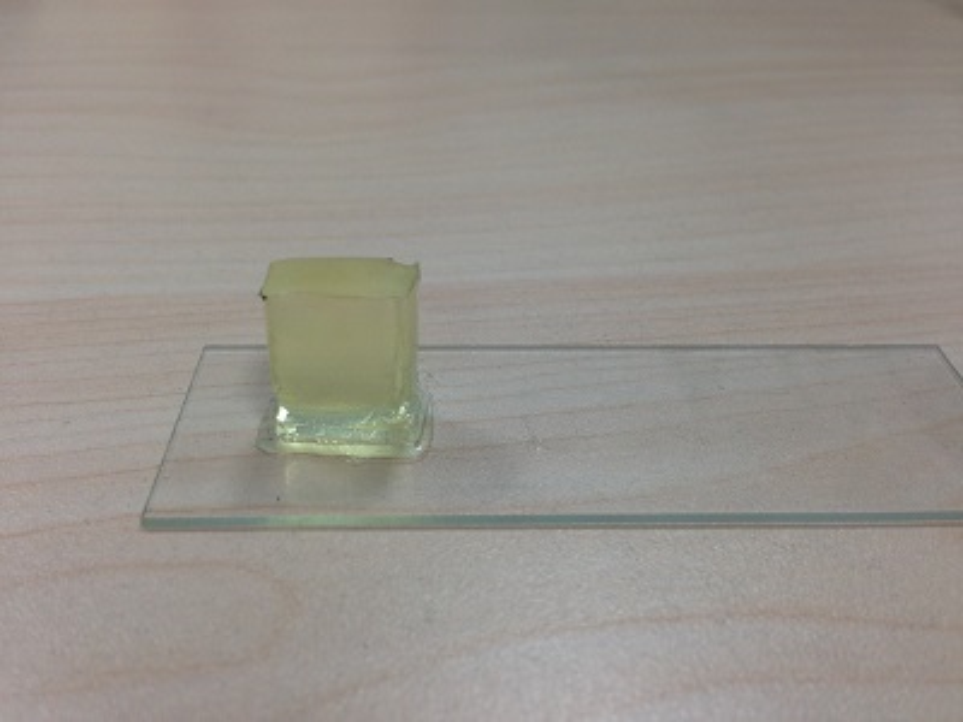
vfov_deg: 42.9
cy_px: 361
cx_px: 482
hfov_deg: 55.4
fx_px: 918
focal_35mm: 33
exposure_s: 1/20
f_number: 2.4
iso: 50
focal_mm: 4.12
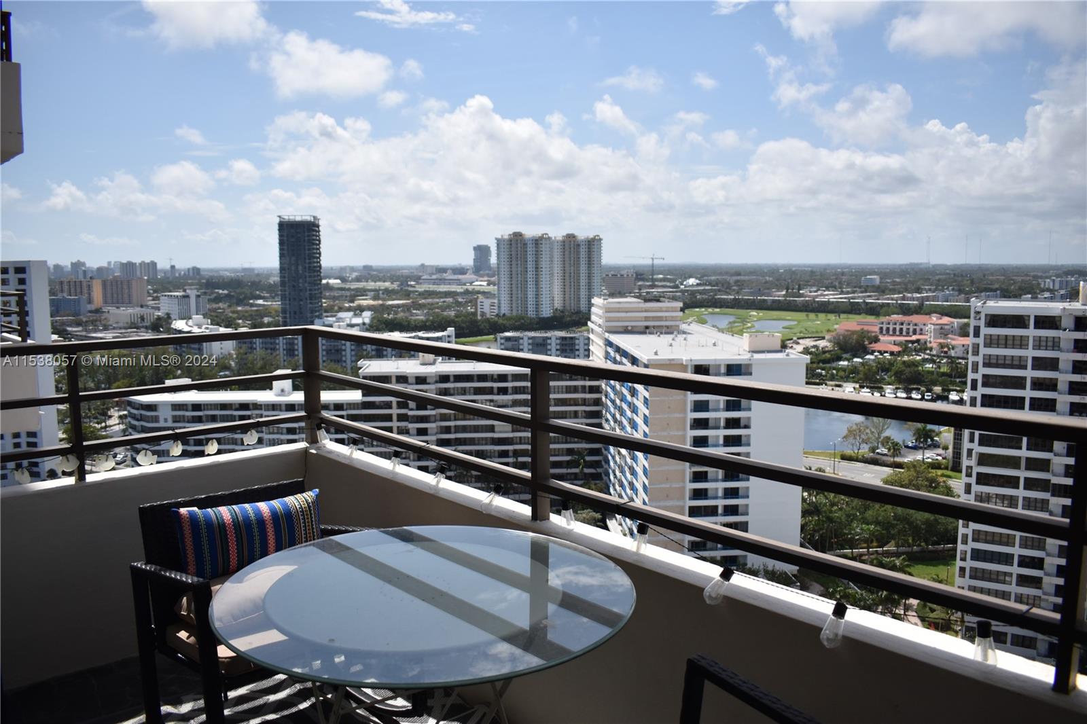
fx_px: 815
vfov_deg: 47.9
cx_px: 544
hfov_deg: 67.4
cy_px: 362
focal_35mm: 27
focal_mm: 18
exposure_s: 1/4000
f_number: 3.5
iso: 320
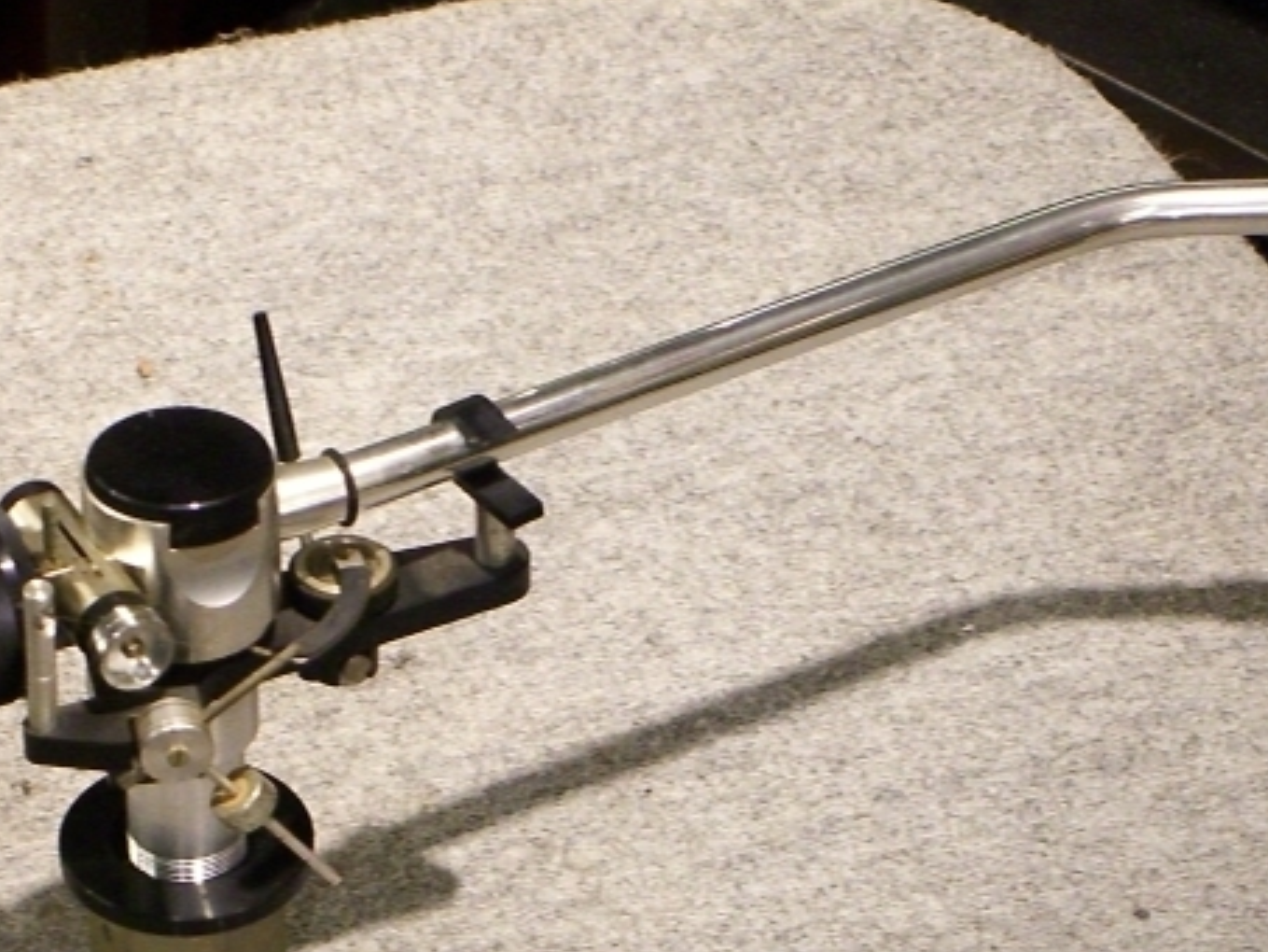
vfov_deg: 9.2
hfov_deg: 12.3
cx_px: 582
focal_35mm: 161
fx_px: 5899
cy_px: 636
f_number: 5.1
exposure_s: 1/40
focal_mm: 23.7
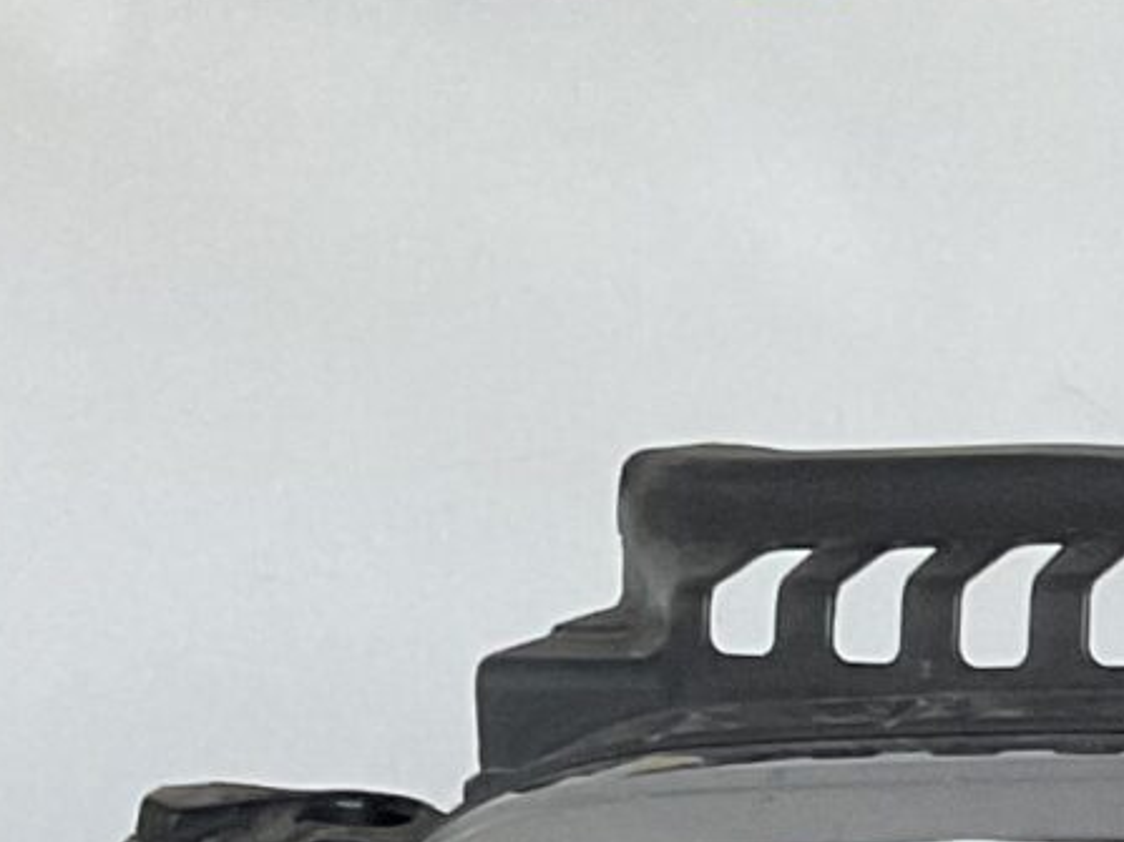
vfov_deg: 8.8
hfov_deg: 11.0
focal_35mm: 166
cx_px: 2100
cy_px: 1108
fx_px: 5389
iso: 125
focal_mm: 3
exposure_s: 1/50
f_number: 1.8
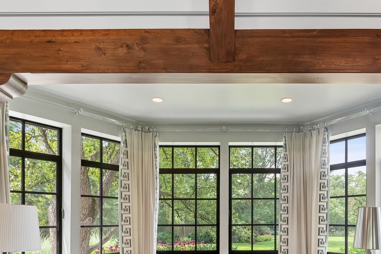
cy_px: 227
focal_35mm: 27
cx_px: 215
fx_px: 286
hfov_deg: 67.1
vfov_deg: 43.9
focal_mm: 10
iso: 200
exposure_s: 1/1.67
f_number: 8
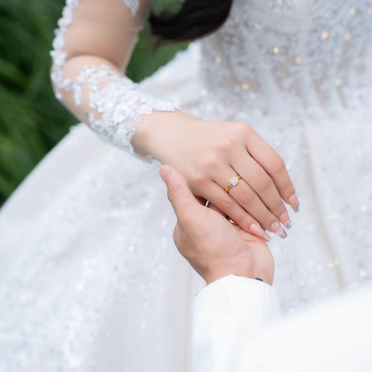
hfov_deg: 19.3
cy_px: 187
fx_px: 1094
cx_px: 226
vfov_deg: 19.3
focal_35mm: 90
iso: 125
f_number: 3.2
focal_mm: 70
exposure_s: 1/400
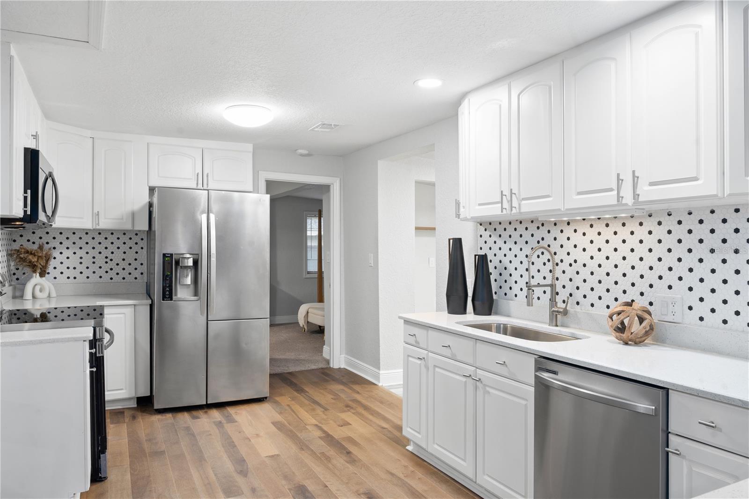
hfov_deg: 70.4
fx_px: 530
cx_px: 374
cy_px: 250
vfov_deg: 50.4
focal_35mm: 26
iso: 125
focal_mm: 25.5
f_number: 8
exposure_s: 1/1.25
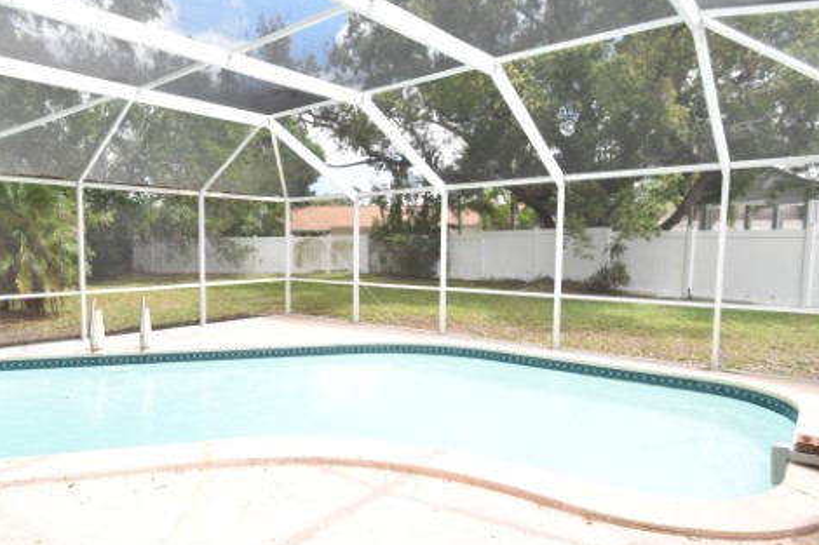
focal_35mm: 23
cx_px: 317
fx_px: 523
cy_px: 287
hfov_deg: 75.0
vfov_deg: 55.0
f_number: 3.5
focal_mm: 10
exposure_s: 1/1500
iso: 800
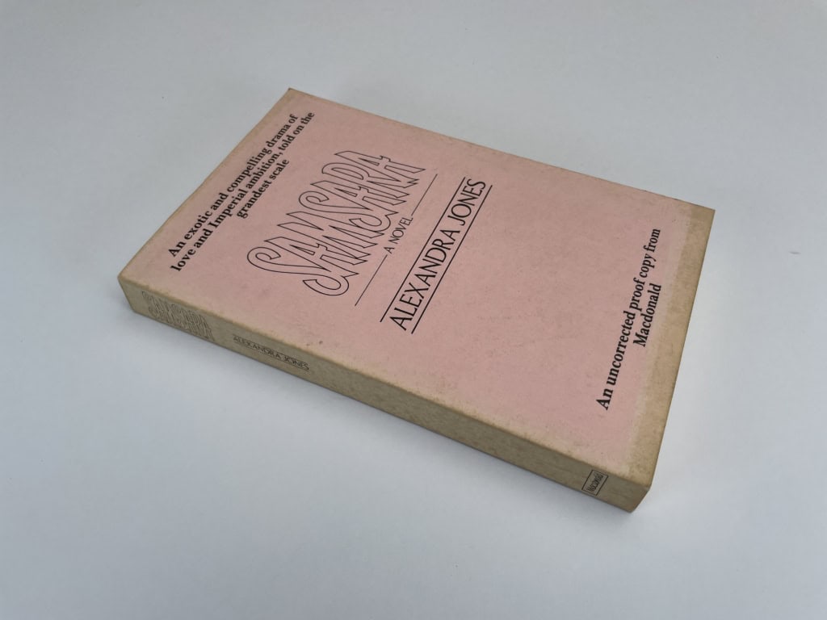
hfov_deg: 67.3
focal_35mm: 26
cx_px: 414
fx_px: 621
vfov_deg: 53.1
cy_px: 310
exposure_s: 1/558
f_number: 1.6
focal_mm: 4.2
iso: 32
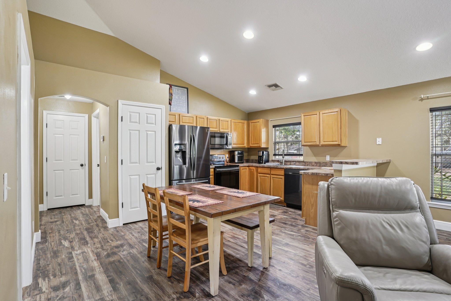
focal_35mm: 17
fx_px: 213
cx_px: 226
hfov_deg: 93.3
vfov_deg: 70.4
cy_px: 150
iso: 400
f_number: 8
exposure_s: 1/3.33
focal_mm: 17
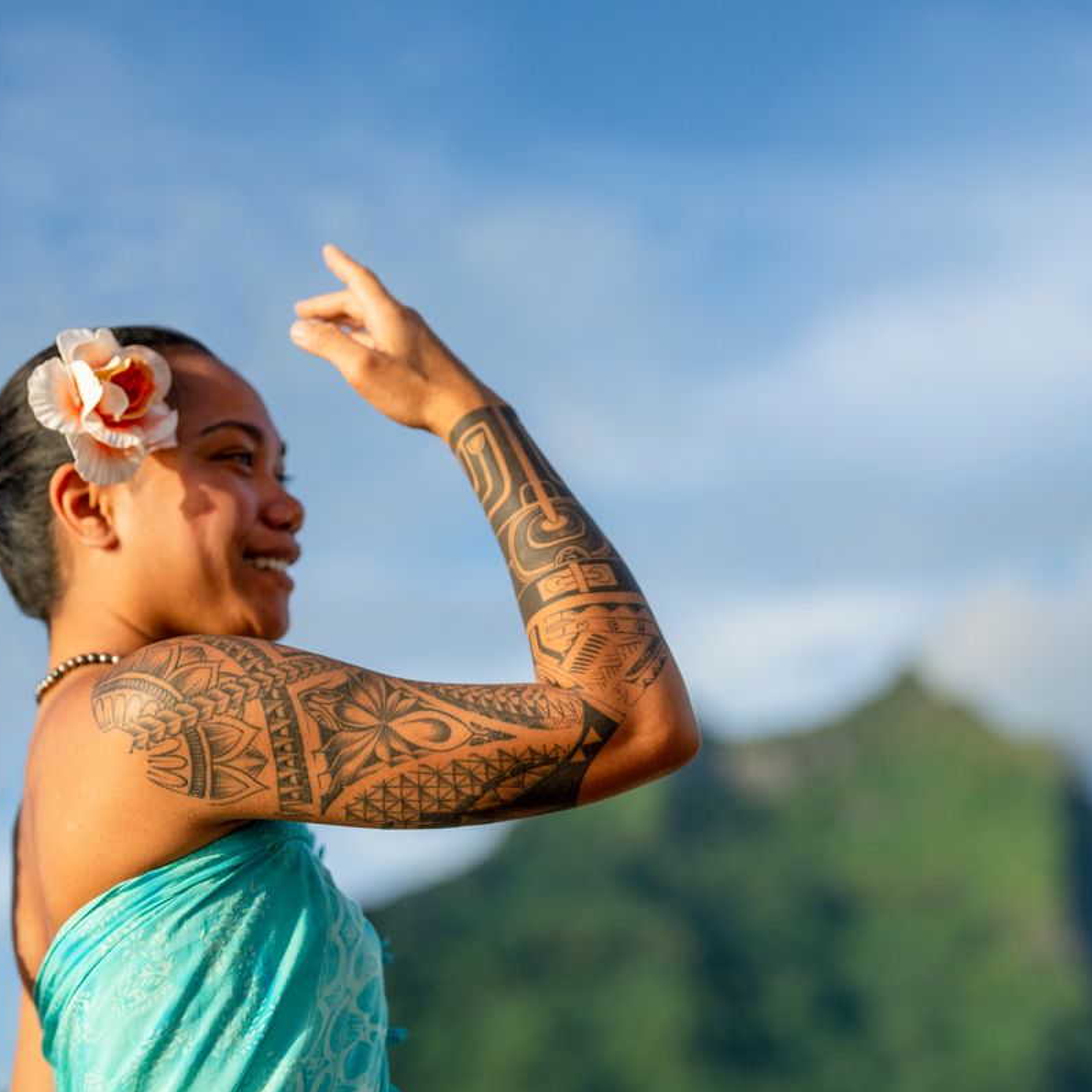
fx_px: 2284
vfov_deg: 26.9
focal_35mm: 64
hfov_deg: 26.9
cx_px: 517
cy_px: 547
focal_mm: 50
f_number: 1.8
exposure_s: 1/32000
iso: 640
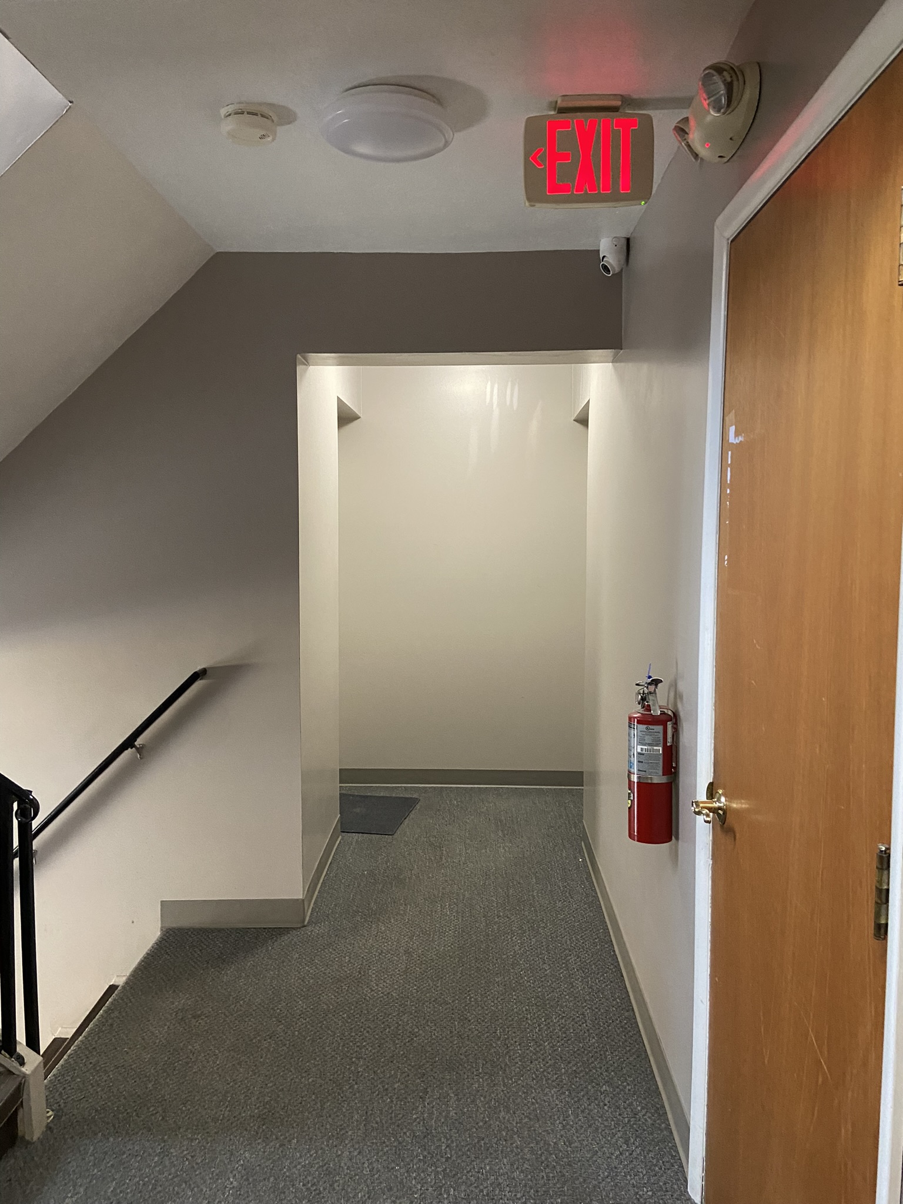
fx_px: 904
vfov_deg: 67.3
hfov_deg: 53.1
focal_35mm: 26
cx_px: 452
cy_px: 602
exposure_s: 1/40
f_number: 1.8
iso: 400
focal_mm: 4.25
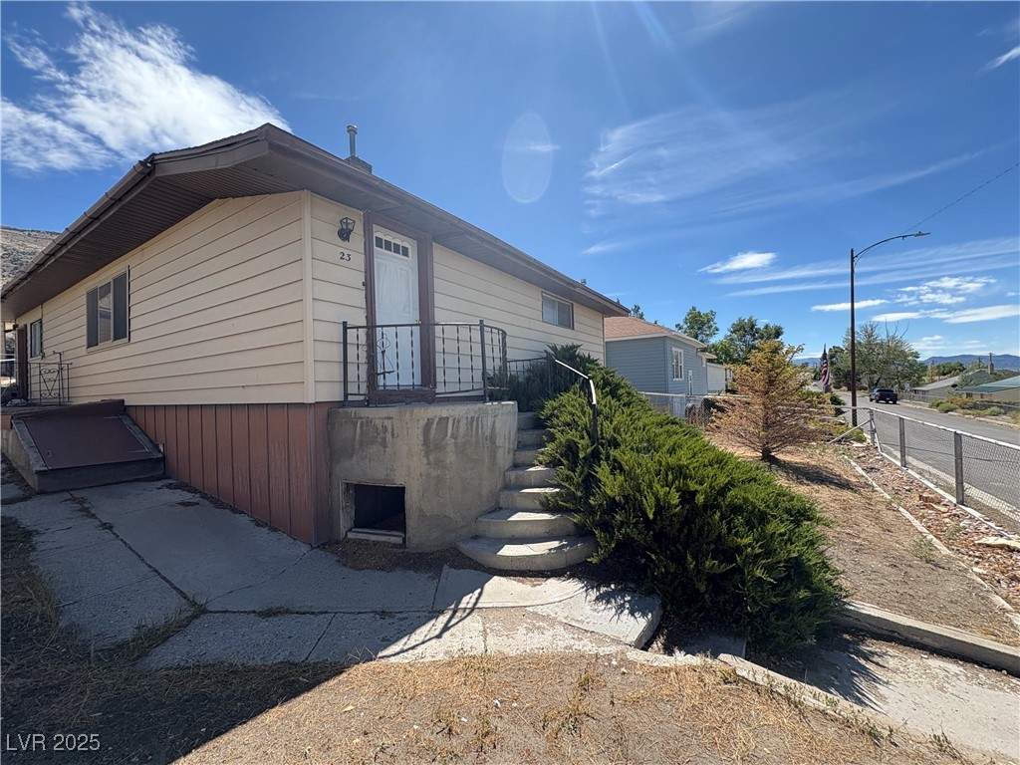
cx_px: 510
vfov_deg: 85.7
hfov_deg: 102.1
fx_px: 413
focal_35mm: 14
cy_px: 382
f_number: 2.2
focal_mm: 2.22
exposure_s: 1/944
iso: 50
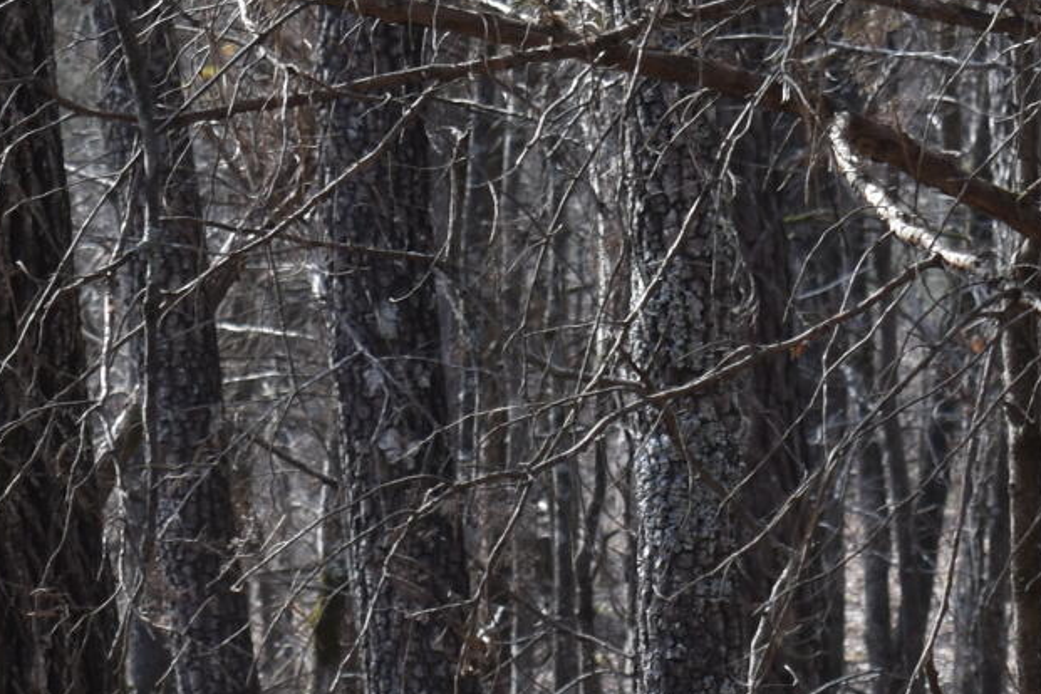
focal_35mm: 377
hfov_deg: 5.5
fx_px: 10901
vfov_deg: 3.6
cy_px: 1078
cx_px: 937
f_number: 8
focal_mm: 52
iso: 140
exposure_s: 1/60
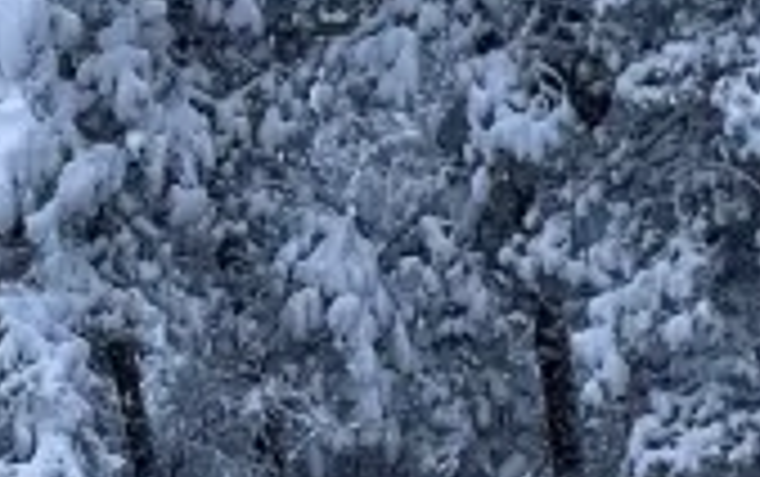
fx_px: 7588
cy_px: -423
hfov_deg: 5.6
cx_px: -648
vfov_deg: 3.6
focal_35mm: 366
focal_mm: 9
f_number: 2.8
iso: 32
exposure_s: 1/313
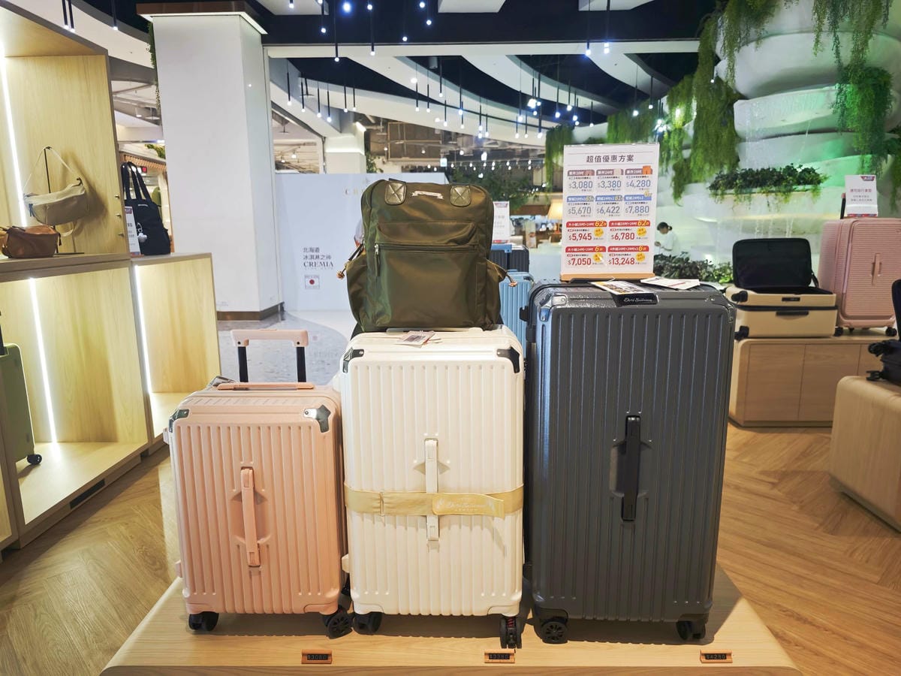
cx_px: 450
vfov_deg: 58.9
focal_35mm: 23
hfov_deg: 73.9
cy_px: 338
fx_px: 599
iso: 1600
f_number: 1.63
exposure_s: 1/360
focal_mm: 8.72
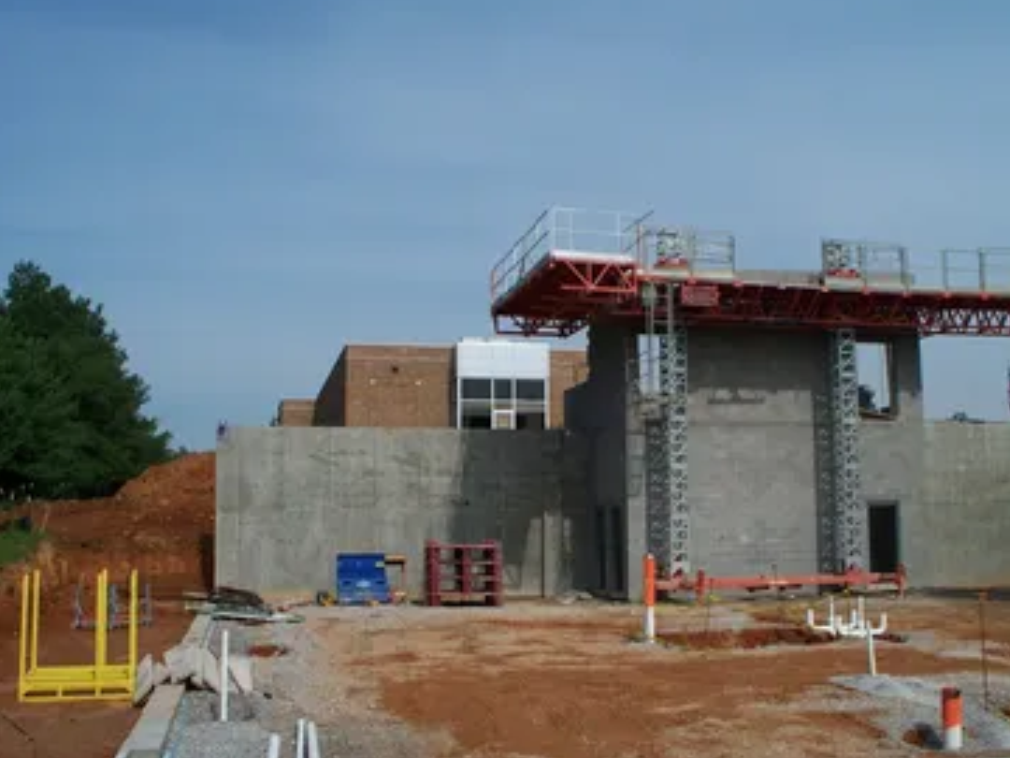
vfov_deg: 35.9
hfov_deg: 46.7
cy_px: 354
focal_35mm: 40
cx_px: 553
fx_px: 1167
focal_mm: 7.54
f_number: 5
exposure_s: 1/640
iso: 64
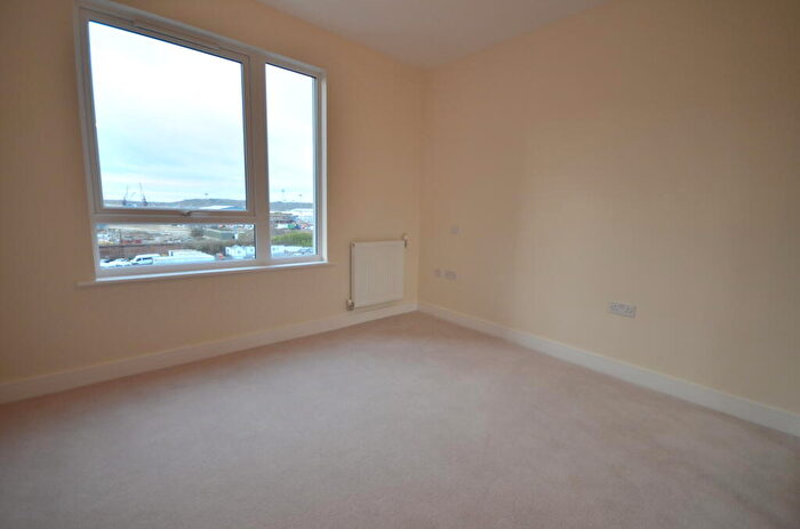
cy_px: 264
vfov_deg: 77.0
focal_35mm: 15
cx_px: 400
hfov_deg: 100.5
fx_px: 333
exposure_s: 1/80
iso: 400
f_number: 4.5
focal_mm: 10
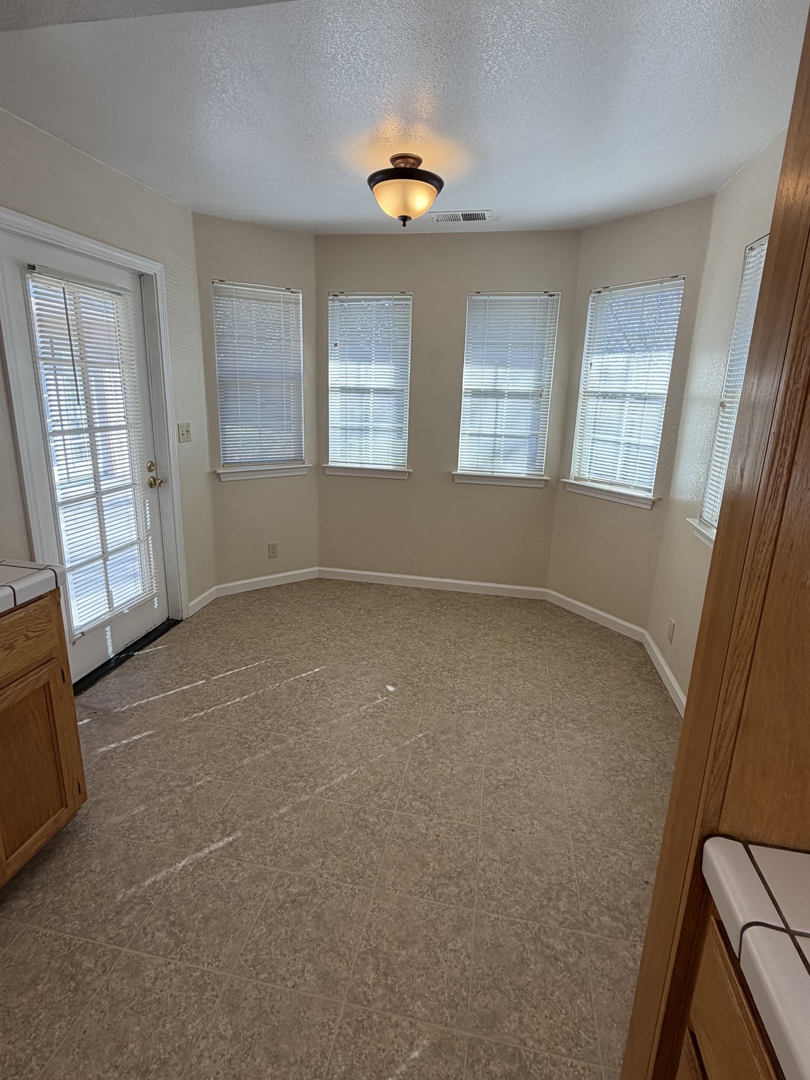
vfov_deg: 91.0
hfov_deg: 74.7
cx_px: 405
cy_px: 519
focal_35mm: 17
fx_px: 530
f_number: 2.2
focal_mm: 2.22
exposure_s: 1/120
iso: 50
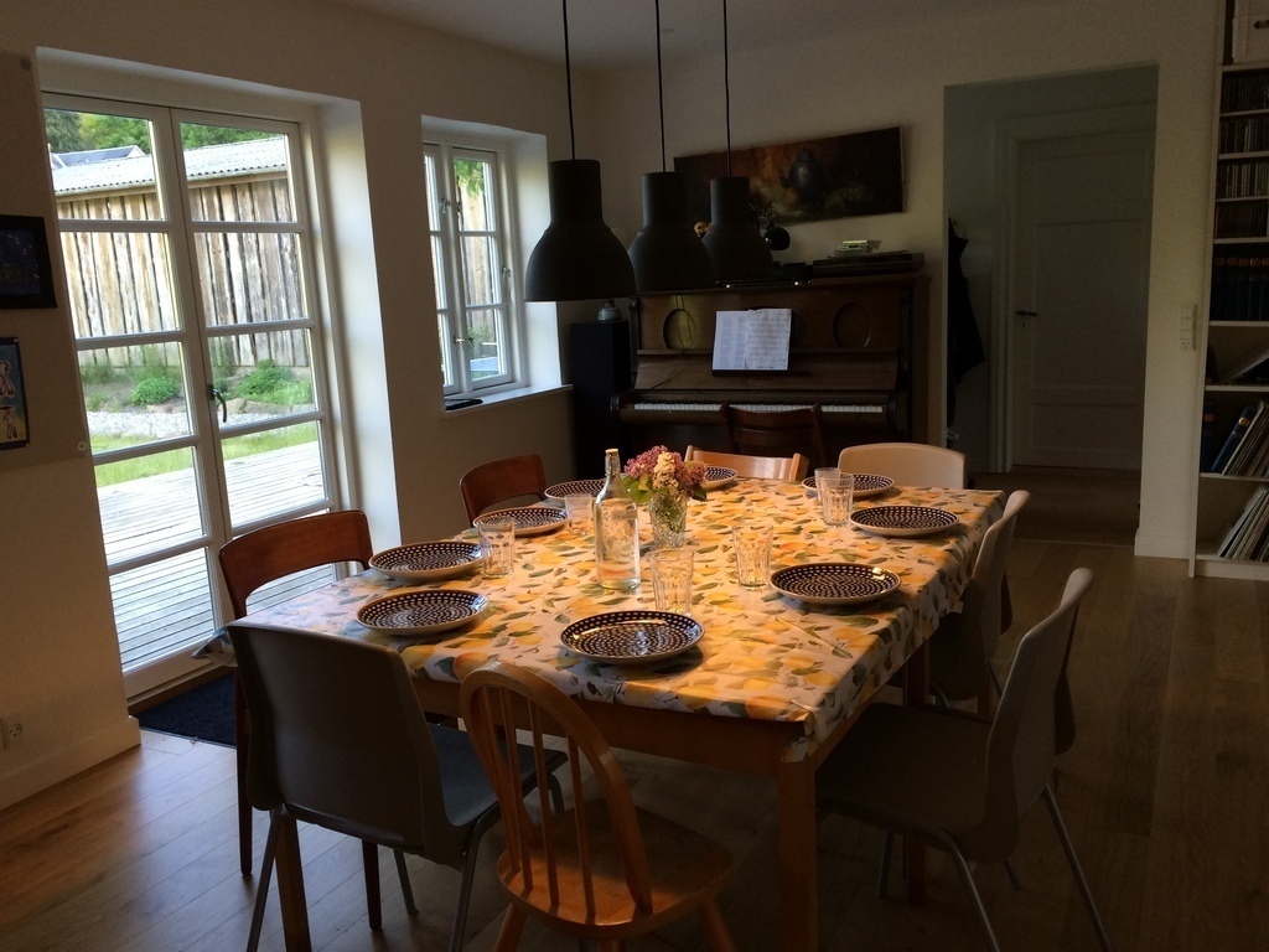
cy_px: 476
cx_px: 634
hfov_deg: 61.7
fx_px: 1063
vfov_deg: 48.2
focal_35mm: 29
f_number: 2.2
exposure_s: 1/33
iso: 40
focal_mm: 4.15
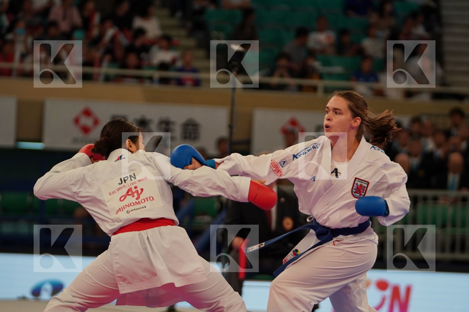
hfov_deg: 10.2
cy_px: 156
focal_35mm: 201
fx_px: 2618
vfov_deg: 6.8
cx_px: 234
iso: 1250
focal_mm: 134
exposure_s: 1/1000
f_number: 2.8
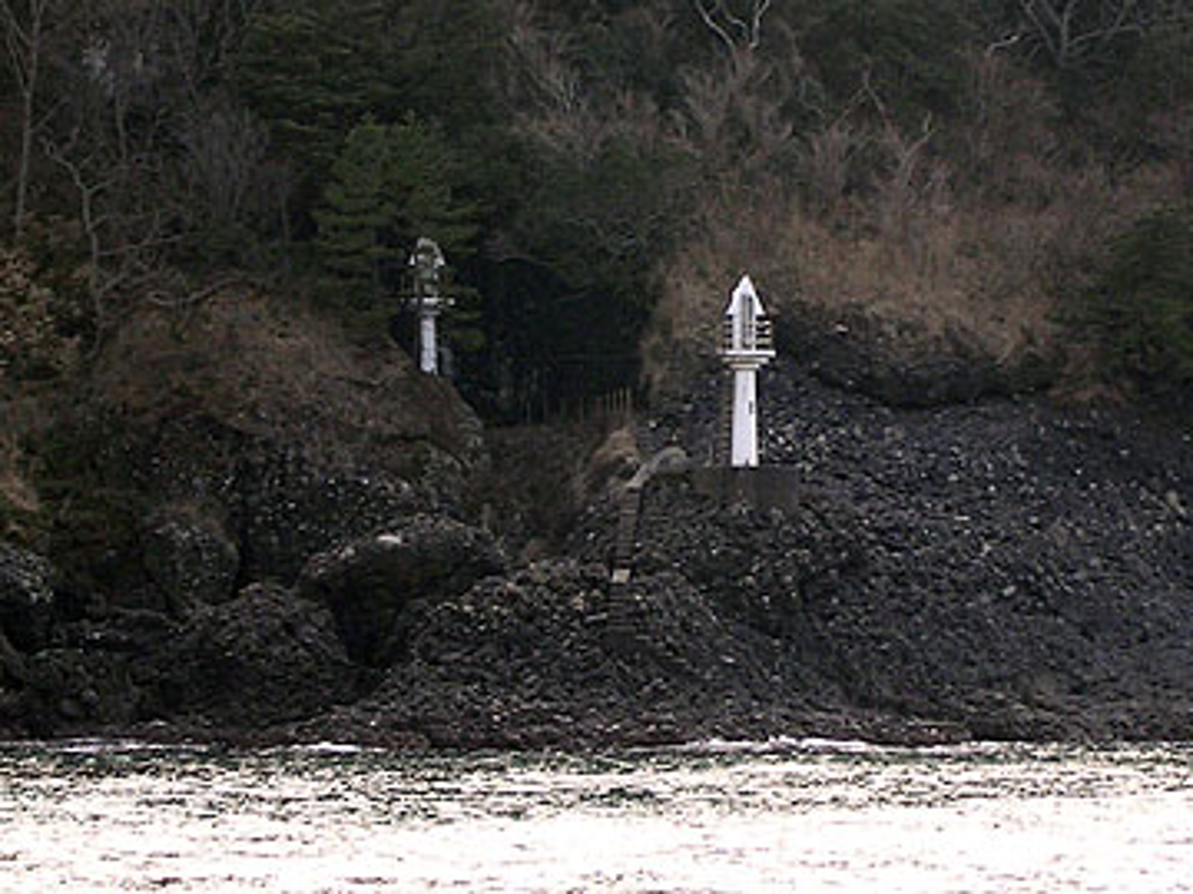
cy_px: 447
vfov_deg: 12.9
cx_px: 596
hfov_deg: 17.1
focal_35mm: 115
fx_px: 3963
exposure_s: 1/81.9
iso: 100
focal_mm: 17.4
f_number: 4.9
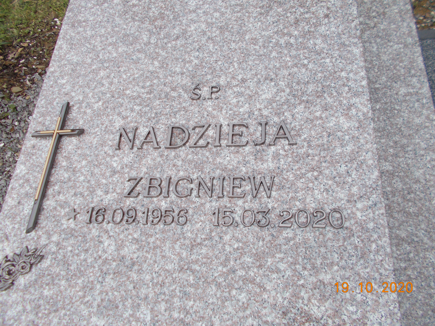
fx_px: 327
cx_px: 218
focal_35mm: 26
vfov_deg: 53.1
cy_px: 163
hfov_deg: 67.3
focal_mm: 4.6
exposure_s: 1/320
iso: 80
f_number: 3.2
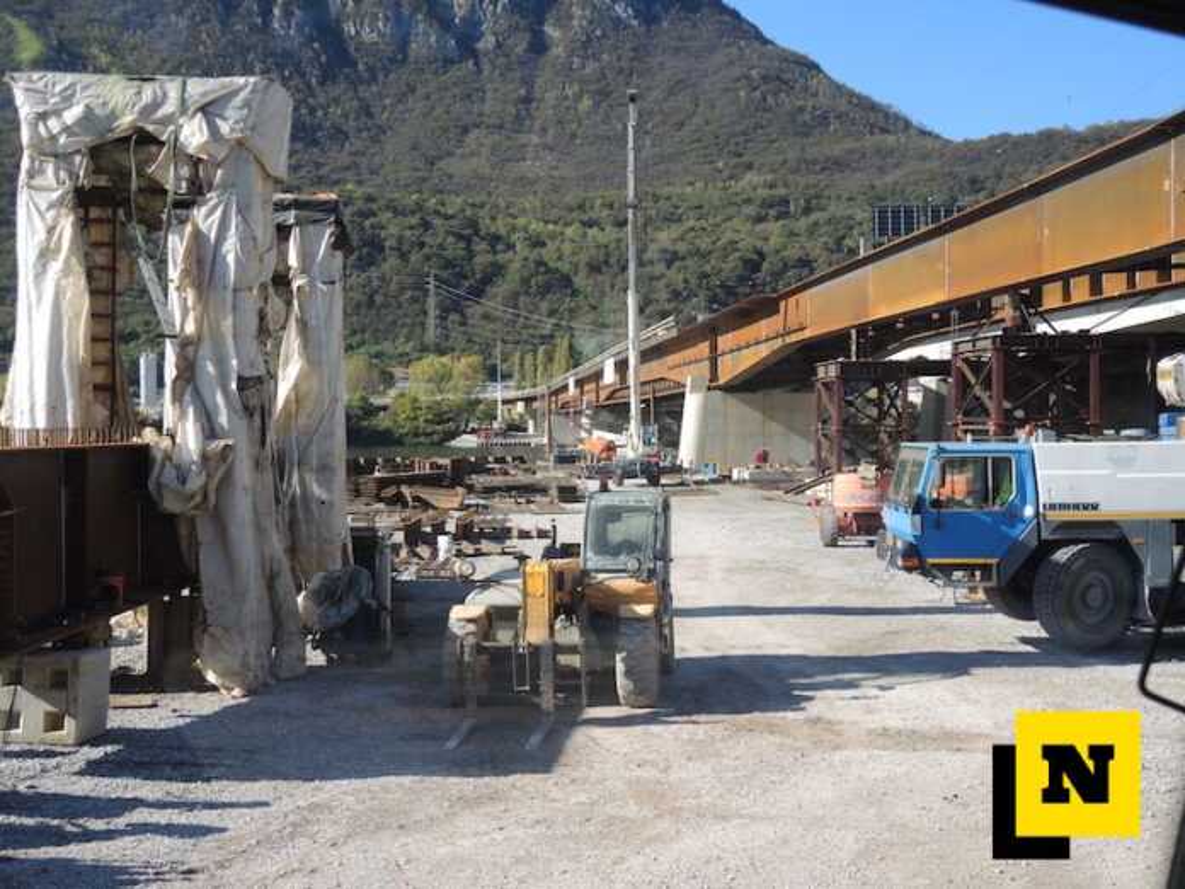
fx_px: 1438
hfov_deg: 44.8
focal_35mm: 42
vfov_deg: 34.3
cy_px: 444
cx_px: 592
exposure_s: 1/800
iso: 80
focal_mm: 9
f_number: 2.5
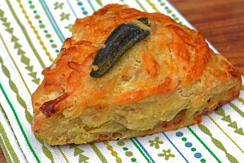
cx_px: 122
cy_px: 82
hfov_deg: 24.6
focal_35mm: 82
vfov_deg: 16.6
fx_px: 559
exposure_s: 1/320
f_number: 9
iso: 200
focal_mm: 55
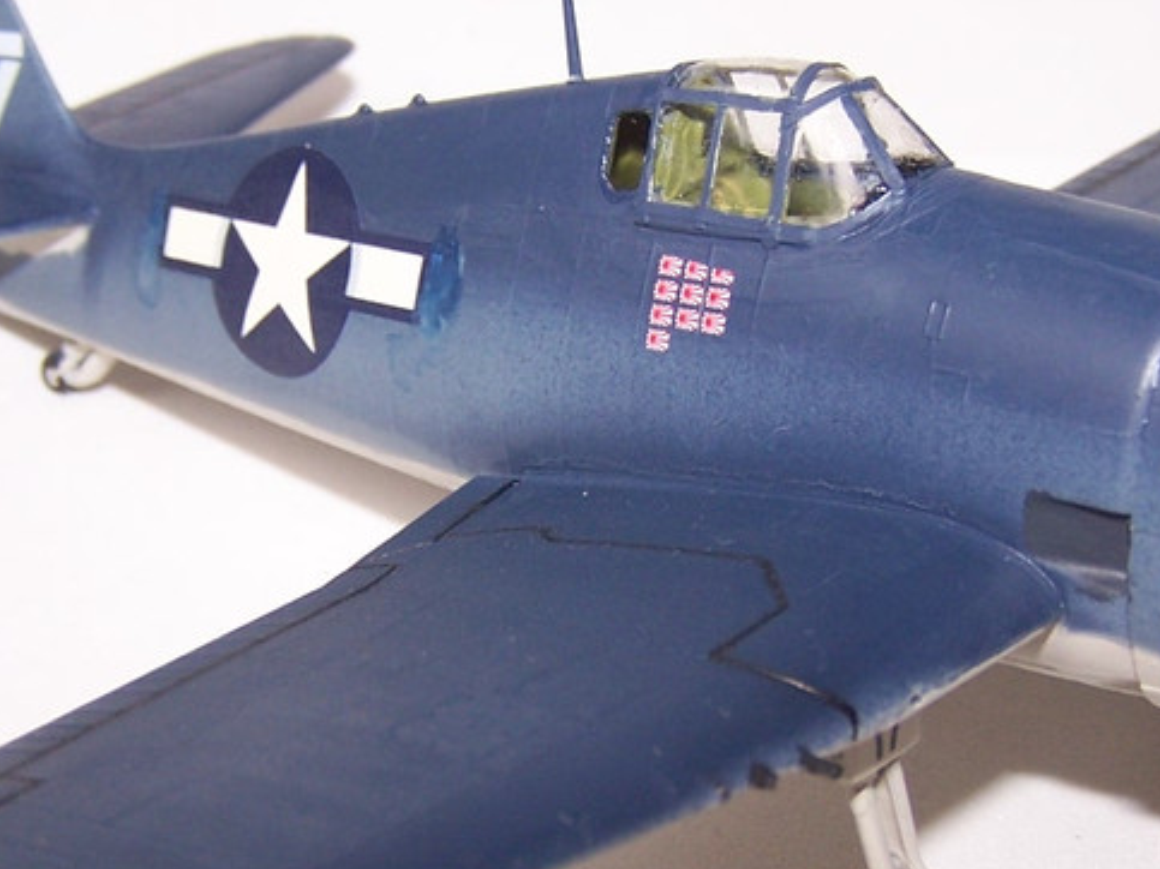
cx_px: 609
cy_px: 607
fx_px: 2814
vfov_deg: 17.5
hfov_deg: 23.3
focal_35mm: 84
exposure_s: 1/180
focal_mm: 6.3
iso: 80
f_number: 2.8
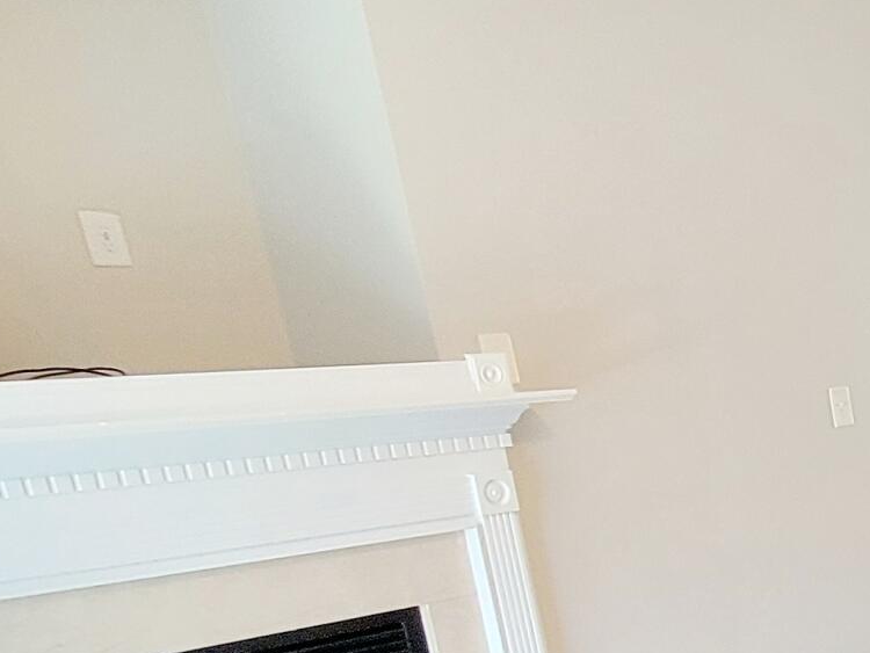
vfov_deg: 25.7
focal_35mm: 52
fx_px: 1307
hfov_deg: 26.1
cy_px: 740
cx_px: 1332
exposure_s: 1/30
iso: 400
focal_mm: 2.2
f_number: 2.2
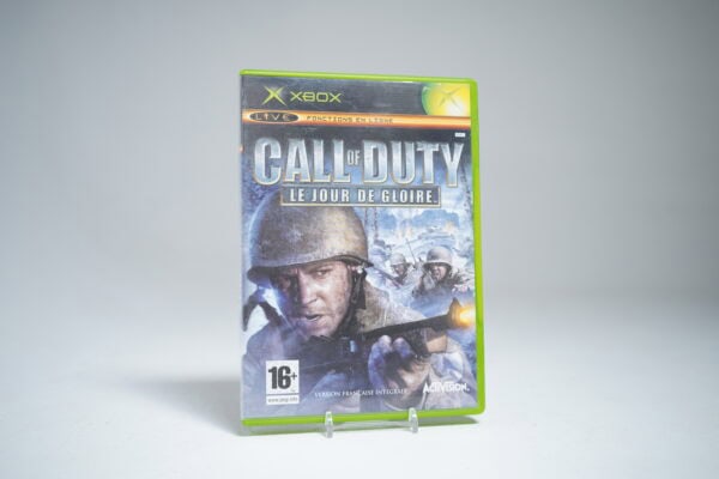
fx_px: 799
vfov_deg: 33.4
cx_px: 360
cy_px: 240
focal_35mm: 40
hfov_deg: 48.5
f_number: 4
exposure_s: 1/50
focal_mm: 40
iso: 800
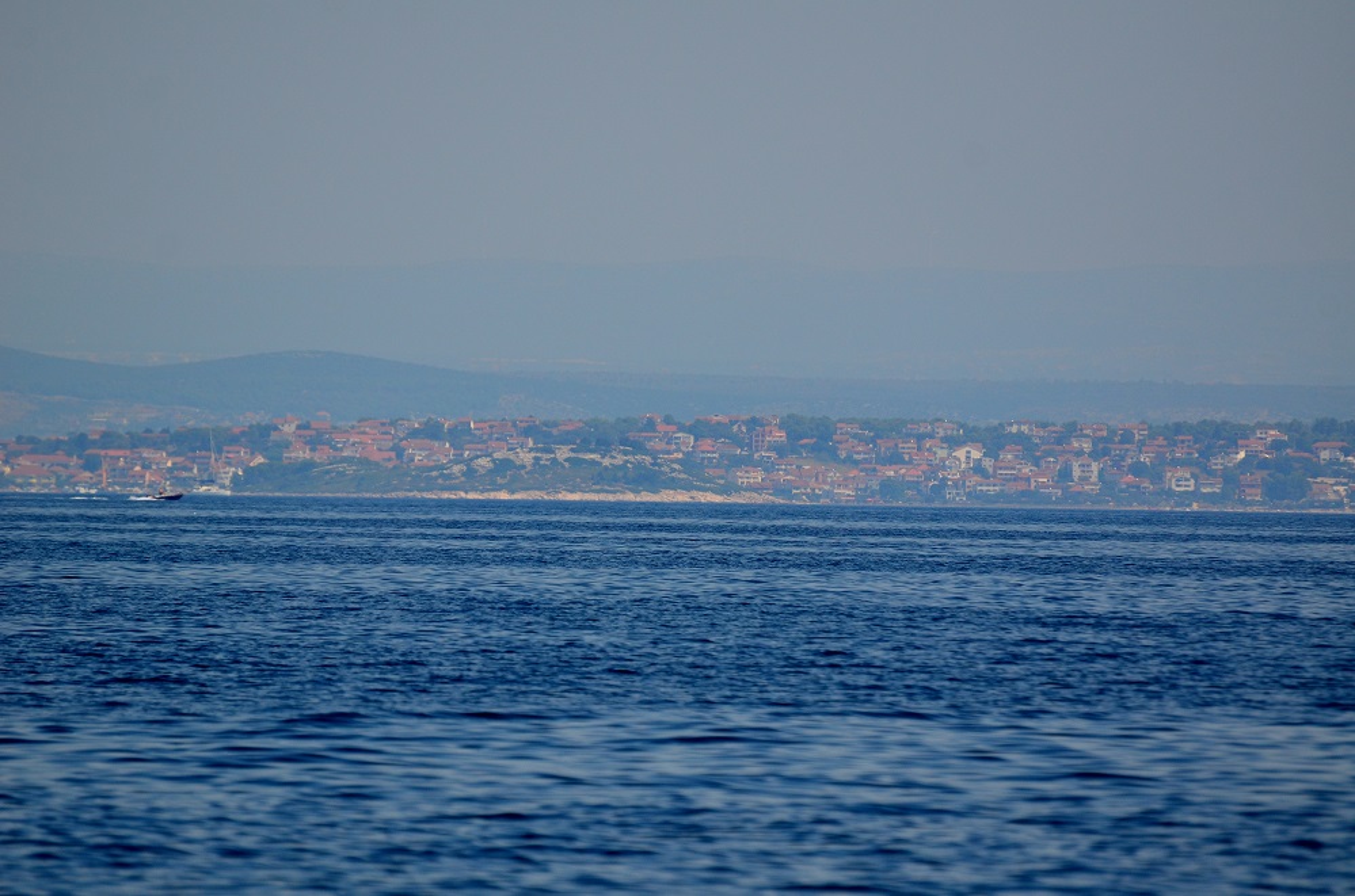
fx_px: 14644
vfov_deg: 3.5
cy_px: 448
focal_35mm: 390
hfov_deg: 5.3
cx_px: 678
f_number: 5.6
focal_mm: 260
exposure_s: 1/2000
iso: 400
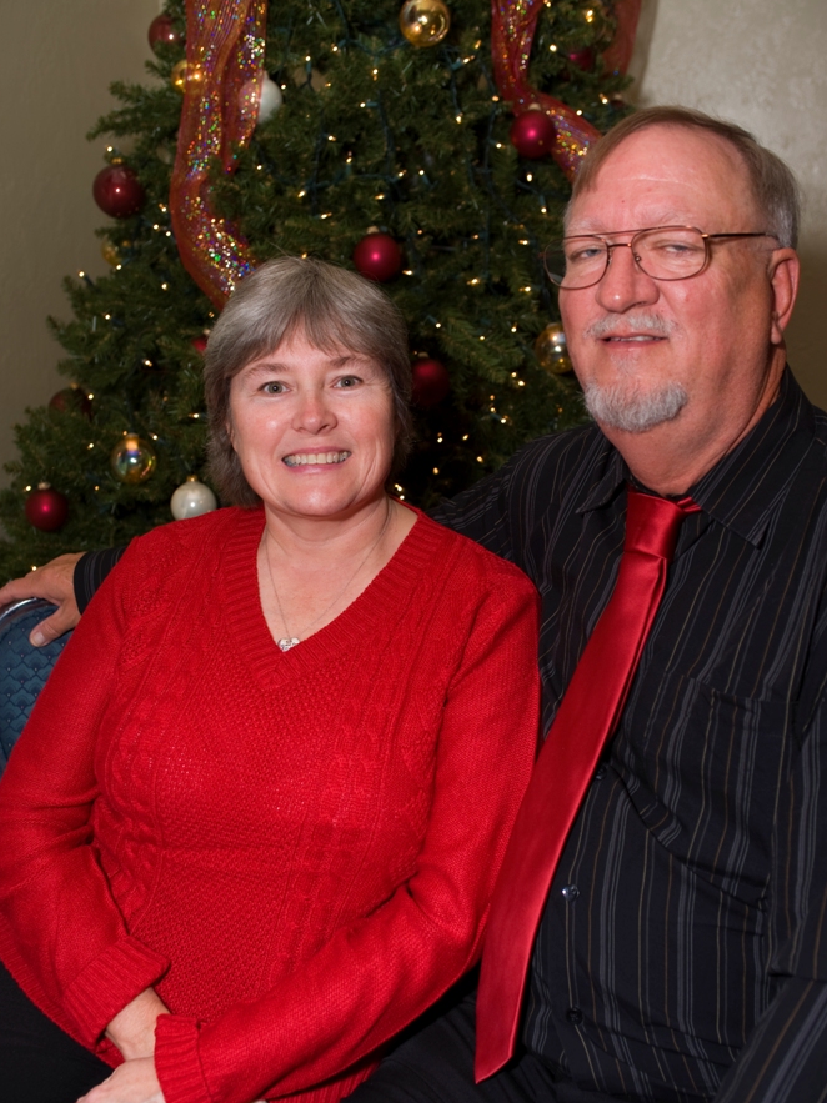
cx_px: 407
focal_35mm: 39
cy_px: 613
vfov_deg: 47.8
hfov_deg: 36.8
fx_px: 1243
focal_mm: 35
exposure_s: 1/60
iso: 200
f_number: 5
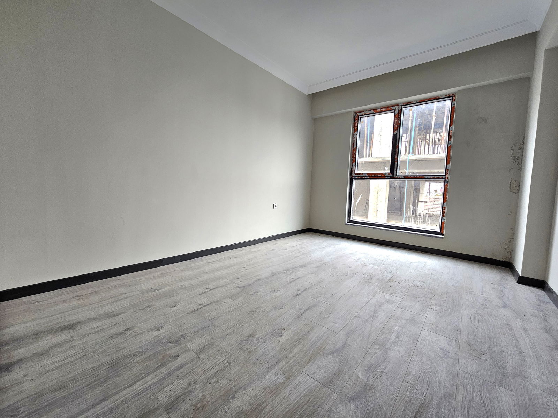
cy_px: 209
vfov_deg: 89.9
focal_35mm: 13
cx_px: 279
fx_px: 210
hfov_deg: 106.2
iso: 80
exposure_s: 1/60.2
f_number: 2.2
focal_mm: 2.2
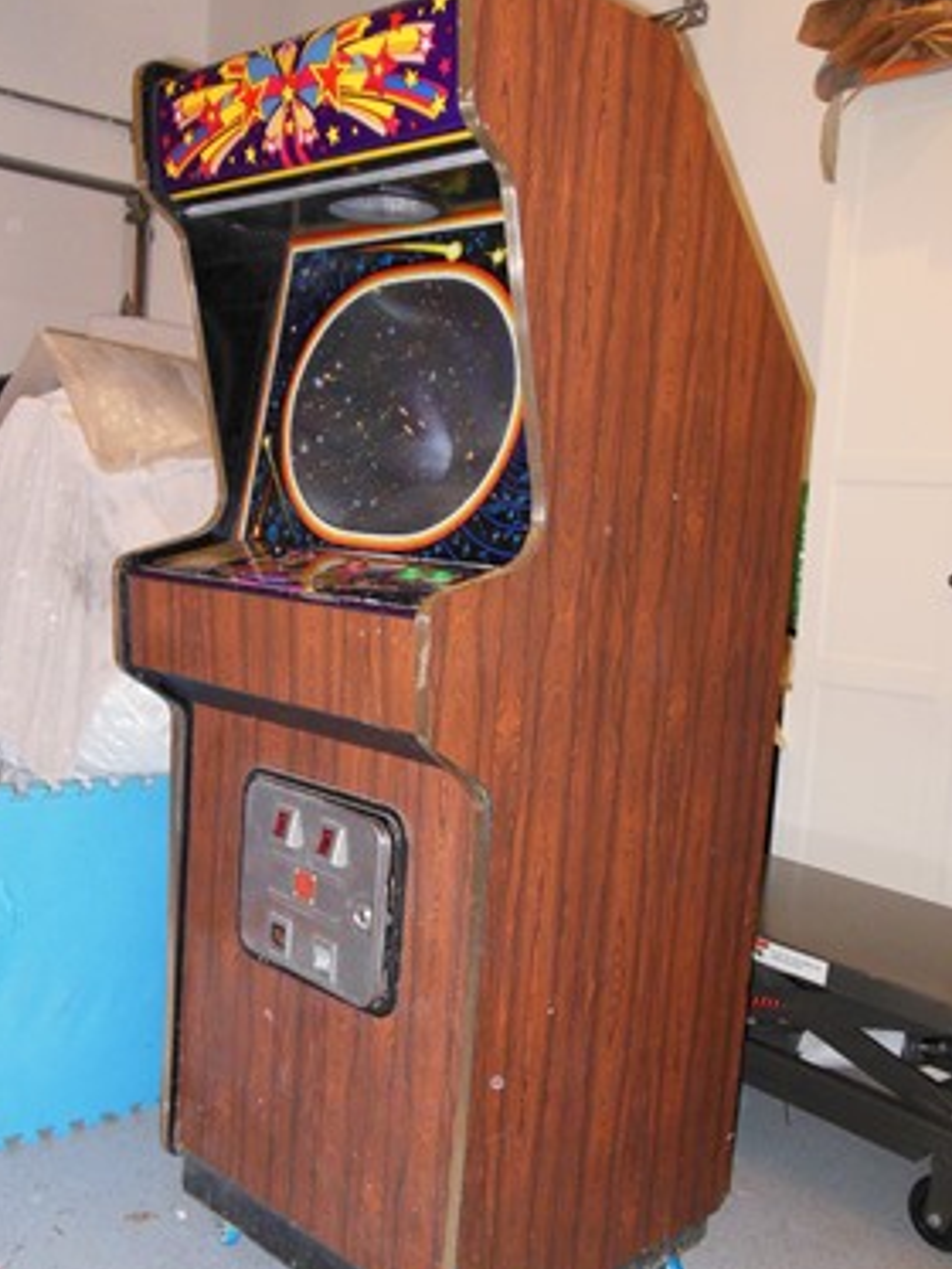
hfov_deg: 46.8
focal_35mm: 30
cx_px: 439
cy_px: 667
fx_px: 1099
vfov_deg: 59.9
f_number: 3.2
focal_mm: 4.5
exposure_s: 1/25
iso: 500
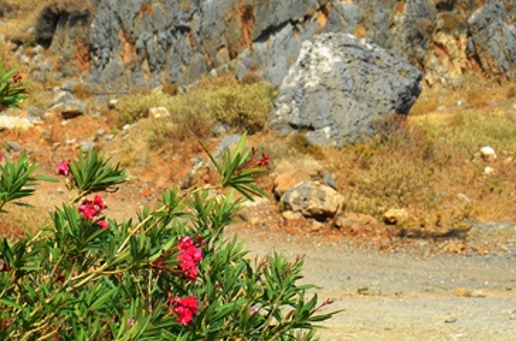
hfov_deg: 5.4
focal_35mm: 380
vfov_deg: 3.6
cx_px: -20
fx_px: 5435
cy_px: 386
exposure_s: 1/320
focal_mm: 90
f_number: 9
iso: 100
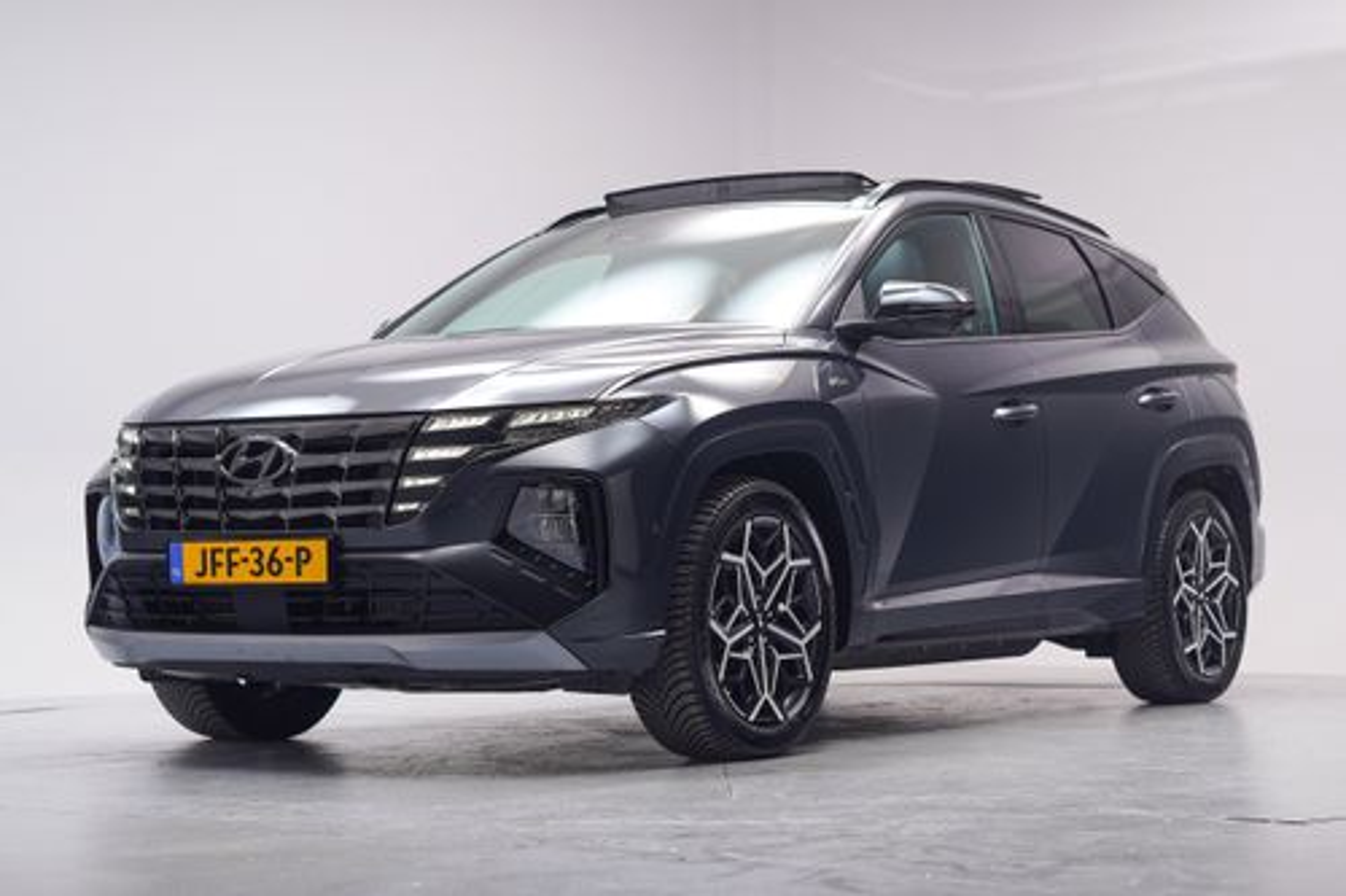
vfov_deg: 27.0
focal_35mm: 50
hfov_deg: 39.6
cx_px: 673
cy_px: 448
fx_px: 1869
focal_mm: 50
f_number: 3.2
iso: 100
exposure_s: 1/15
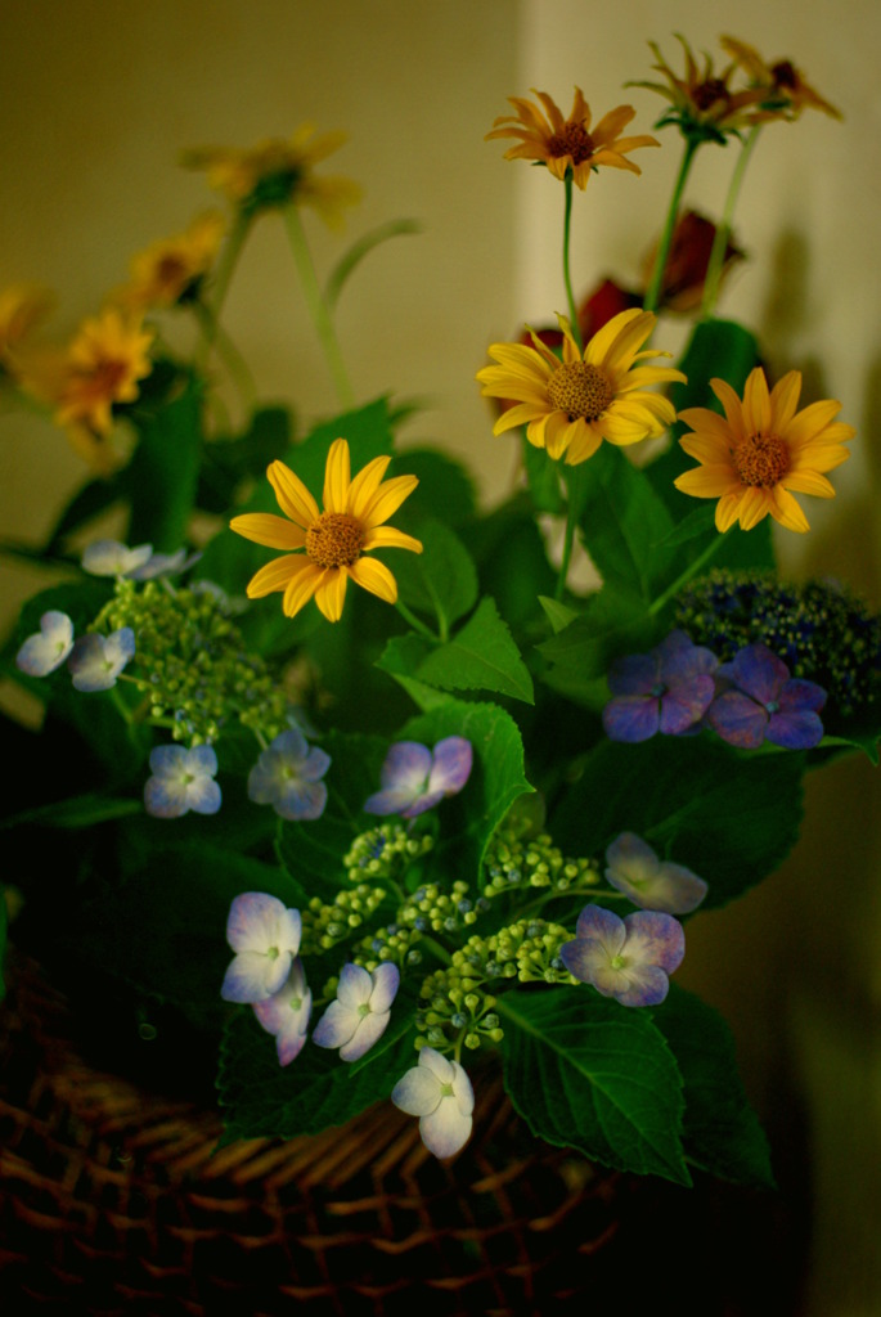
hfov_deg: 21.3
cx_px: 440
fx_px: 2344
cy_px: 658
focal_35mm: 64
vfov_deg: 31.4
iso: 400
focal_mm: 43
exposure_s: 1/15
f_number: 1.9
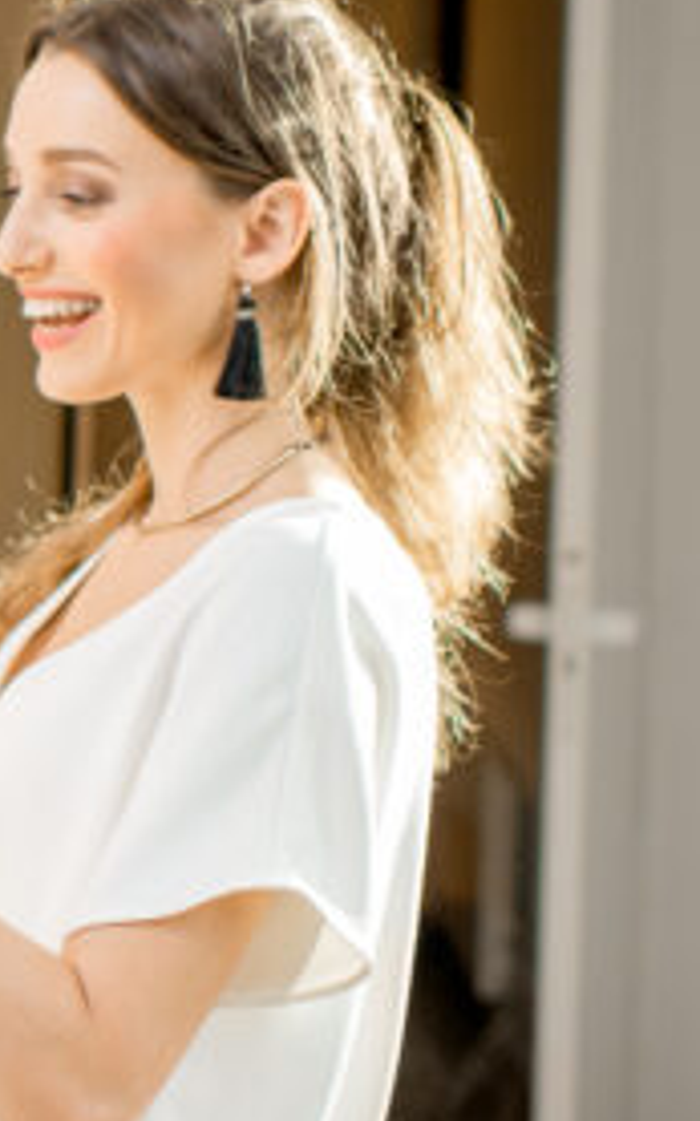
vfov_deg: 15.8
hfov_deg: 9.0
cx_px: -914
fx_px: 4031
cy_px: 611
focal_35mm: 132
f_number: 2.2
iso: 320
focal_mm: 35
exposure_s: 1/160
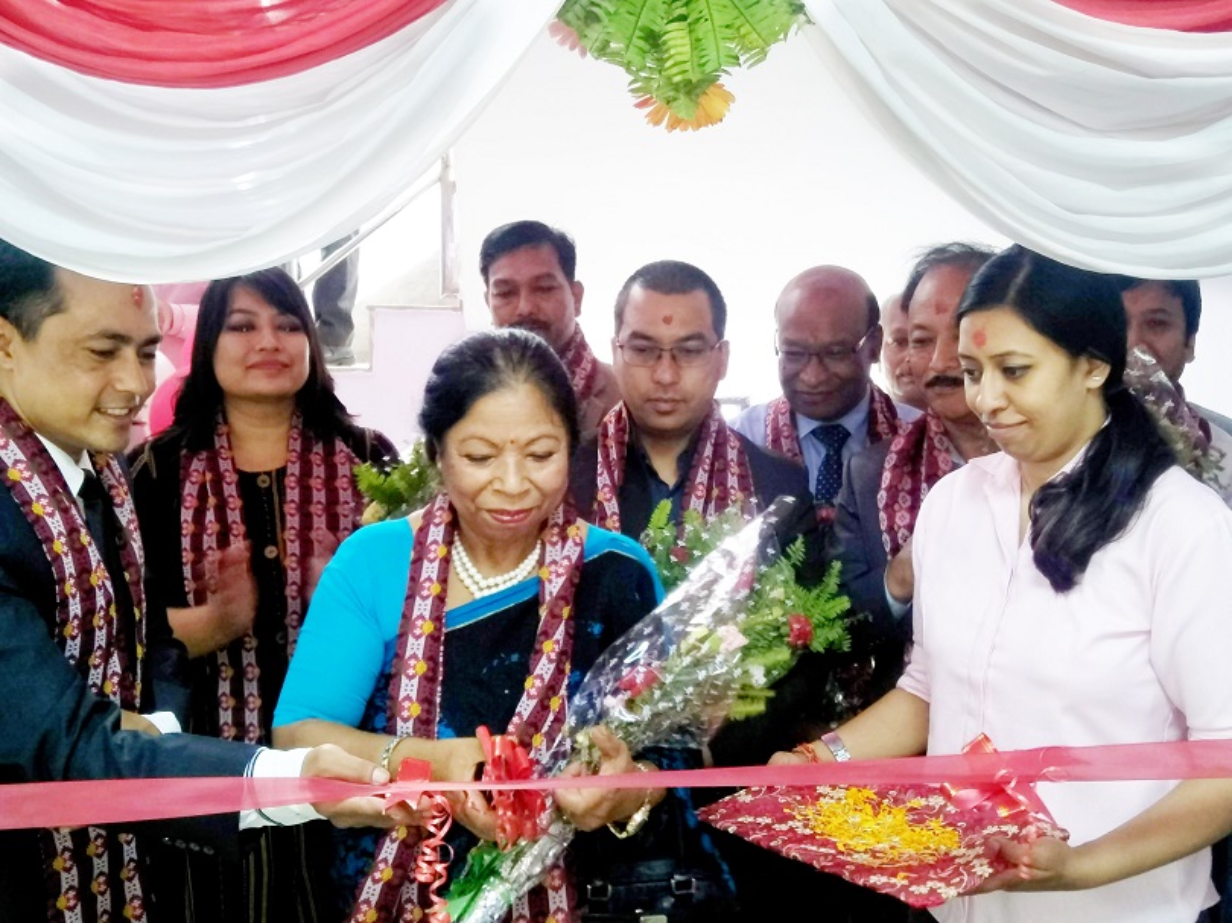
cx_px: 616
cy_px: 462
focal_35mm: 20
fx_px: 712
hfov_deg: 81.8
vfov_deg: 65.9
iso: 80
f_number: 2.2
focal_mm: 3.46
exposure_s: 1/33
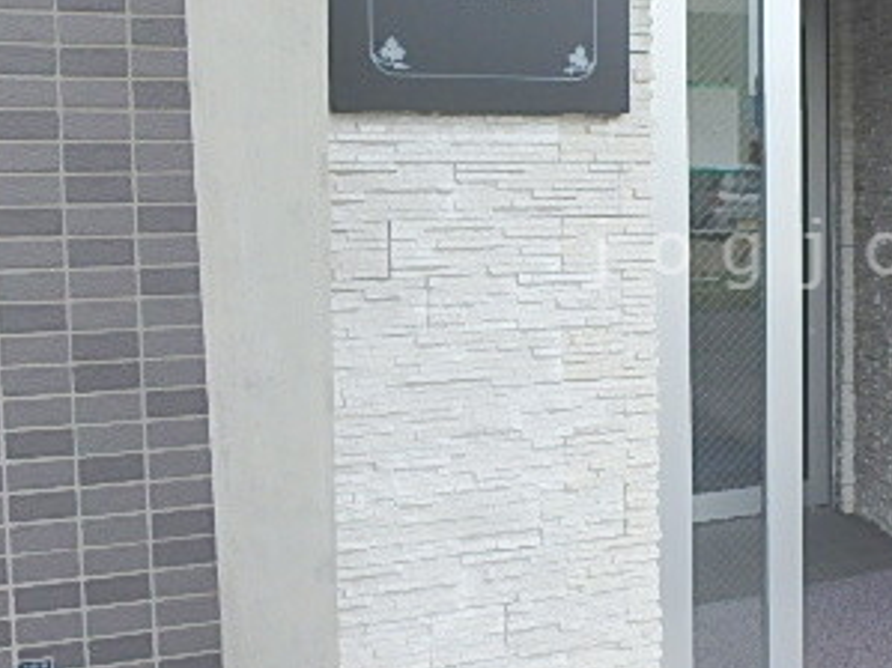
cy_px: 253
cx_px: 788
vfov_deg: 32.0
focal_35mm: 45
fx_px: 1159
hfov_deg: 39.3
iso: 125
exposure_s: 1/320
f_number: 3.5
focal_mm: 3.7
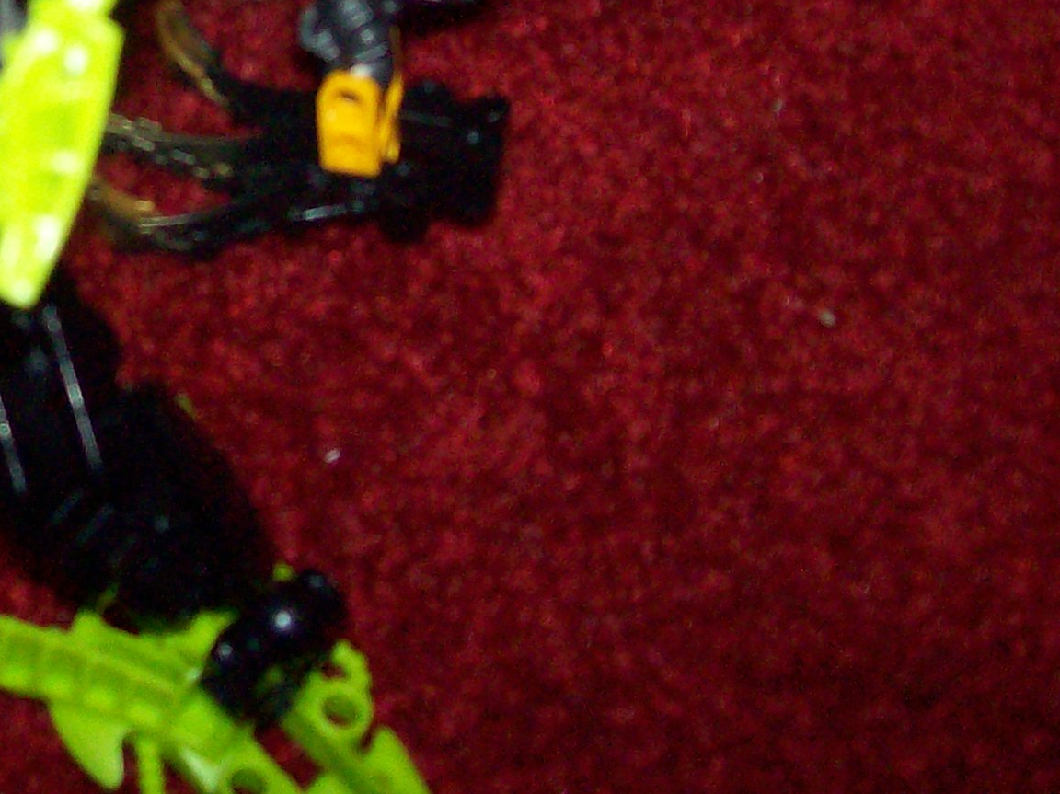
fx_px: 2724
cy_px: -141
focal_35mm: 89
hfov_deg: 20.5
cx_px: -222
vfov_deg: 16.0
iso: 140
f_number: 2.7
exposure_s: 1/64
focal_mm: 6
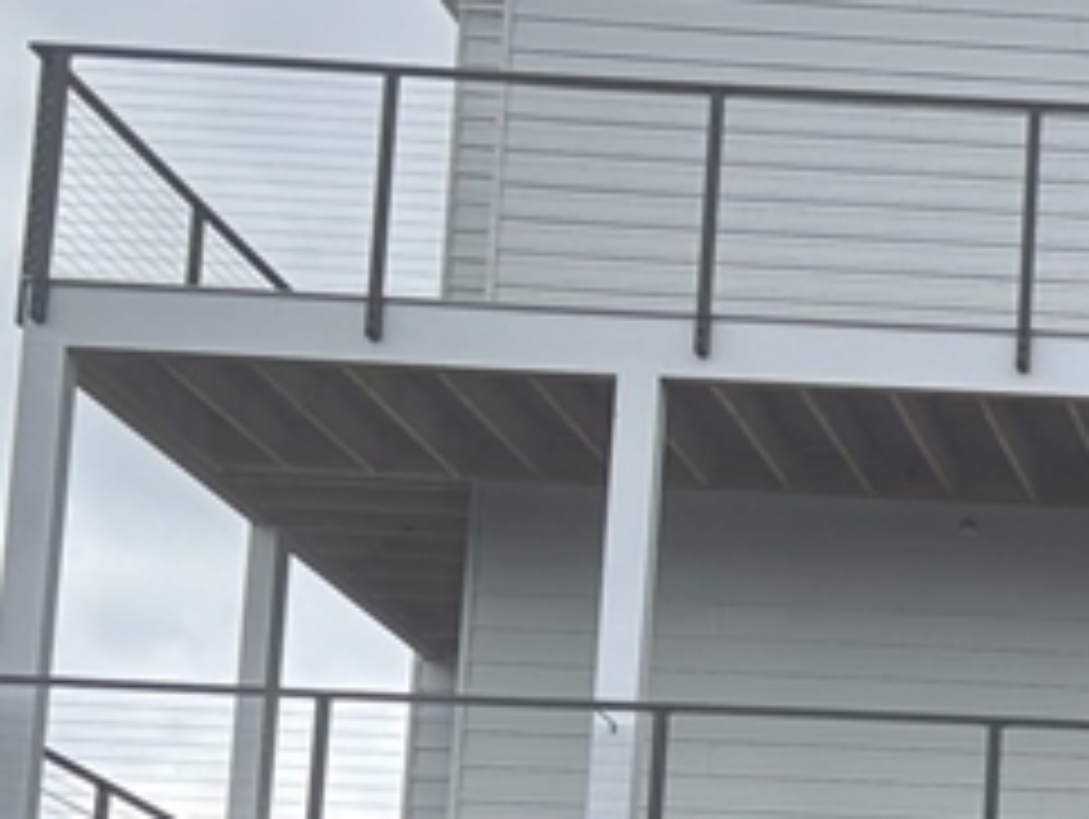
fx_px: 3464
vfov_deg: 12.9
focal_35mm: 110
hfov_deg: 15.5
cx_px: 1908
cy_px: 1134
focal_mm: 5.96
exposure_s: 1/1103
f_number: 1.6
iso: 50
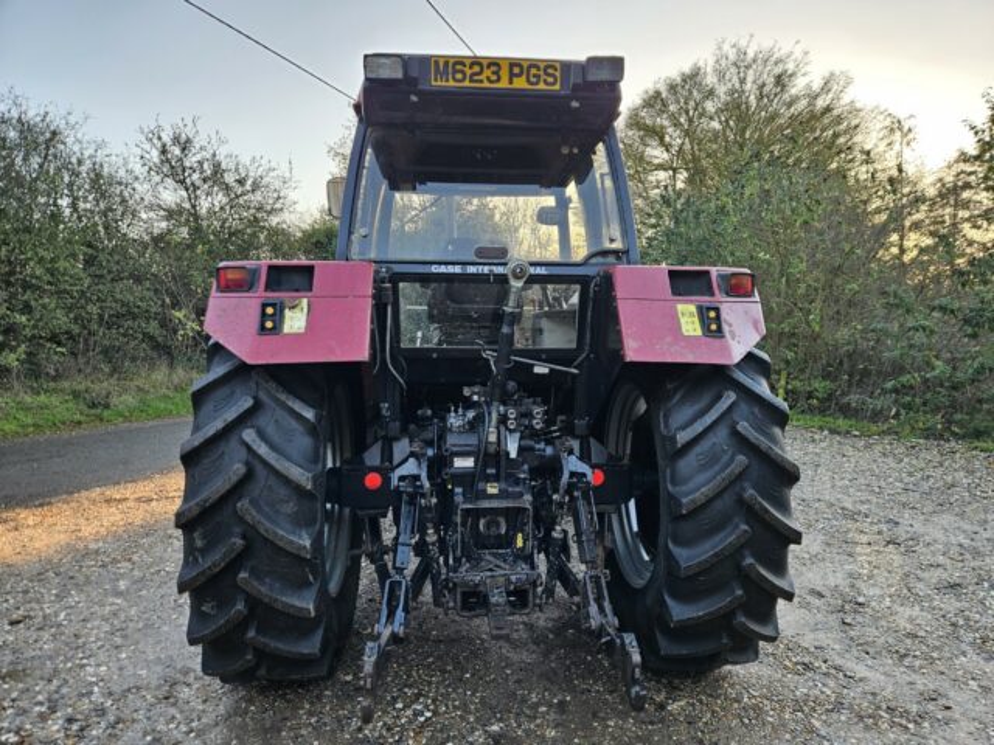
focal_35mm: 23
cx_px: 497
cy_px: 372
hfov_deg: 73.9
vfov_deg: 58.9
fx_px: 660
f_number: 1.8
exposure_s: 1/180
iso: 125
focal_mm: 5.4
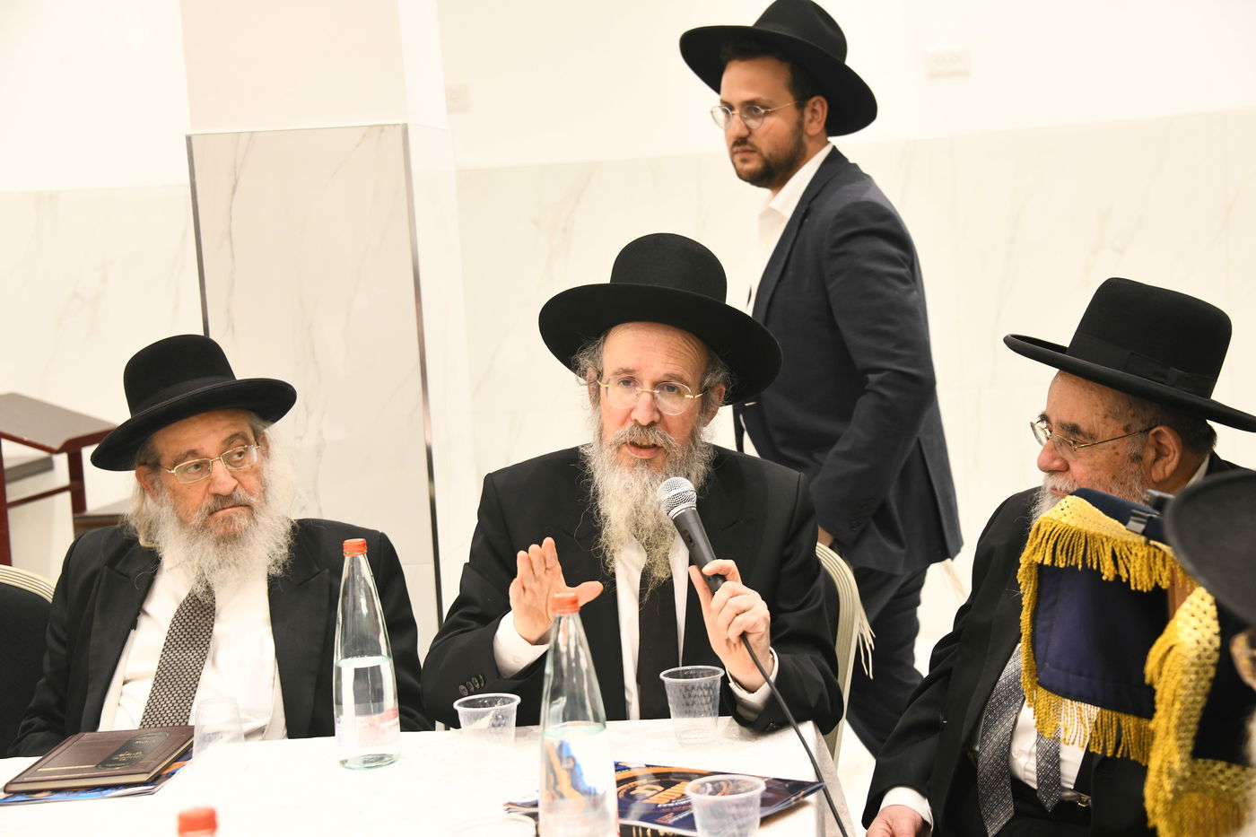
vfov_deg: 21.9
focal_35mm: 62
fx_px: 2163
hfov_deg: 32.4
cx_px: 628
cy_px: 418
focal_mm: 62
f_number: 5.6
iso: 1600
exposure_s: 1/160
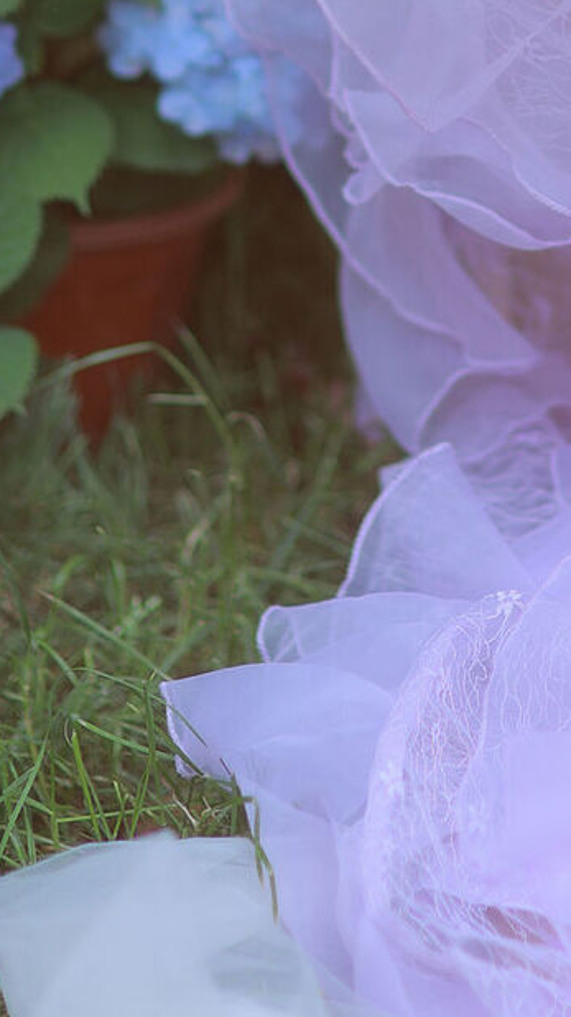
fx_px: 6118
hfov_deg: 5.3
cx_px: 556
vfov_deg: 9.4
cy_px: -197
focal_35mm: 227
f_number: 1.6
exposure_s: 1/1250
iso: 100
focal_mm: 85
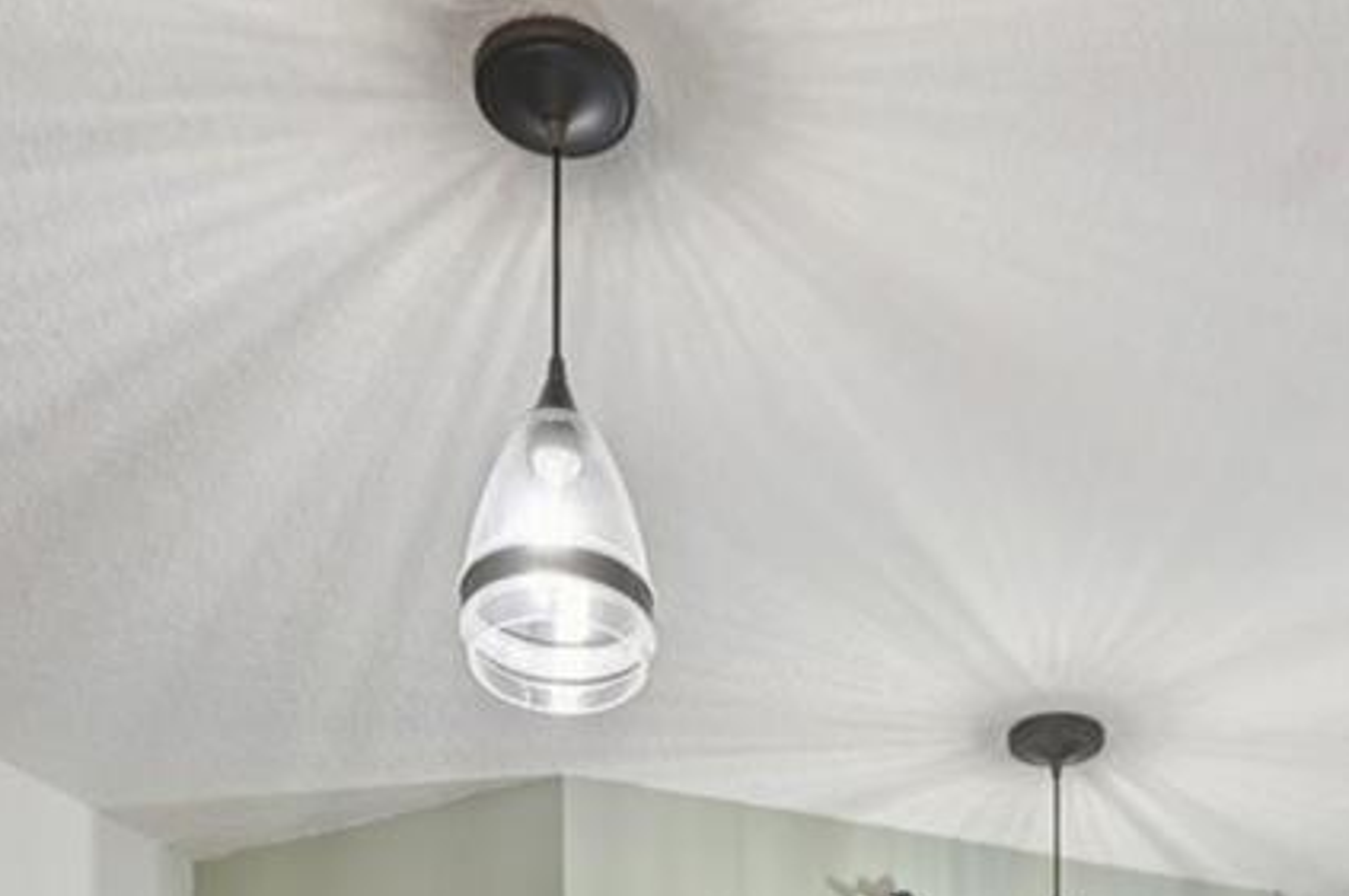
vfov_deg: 19.0
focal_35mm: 53
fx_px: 1984
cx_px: 858
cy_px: 1641
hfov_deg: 37.3
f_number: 8
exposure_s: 1/13
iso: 400
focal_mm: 14
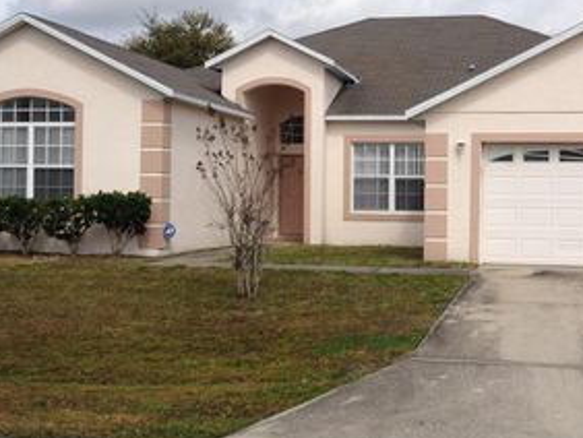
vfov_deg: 23.7
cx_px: 366
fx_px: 1045
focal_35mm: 62
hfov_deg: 31.0
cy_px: 179
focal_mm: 4.28
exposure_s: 1/2404
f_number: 2.4
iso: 50
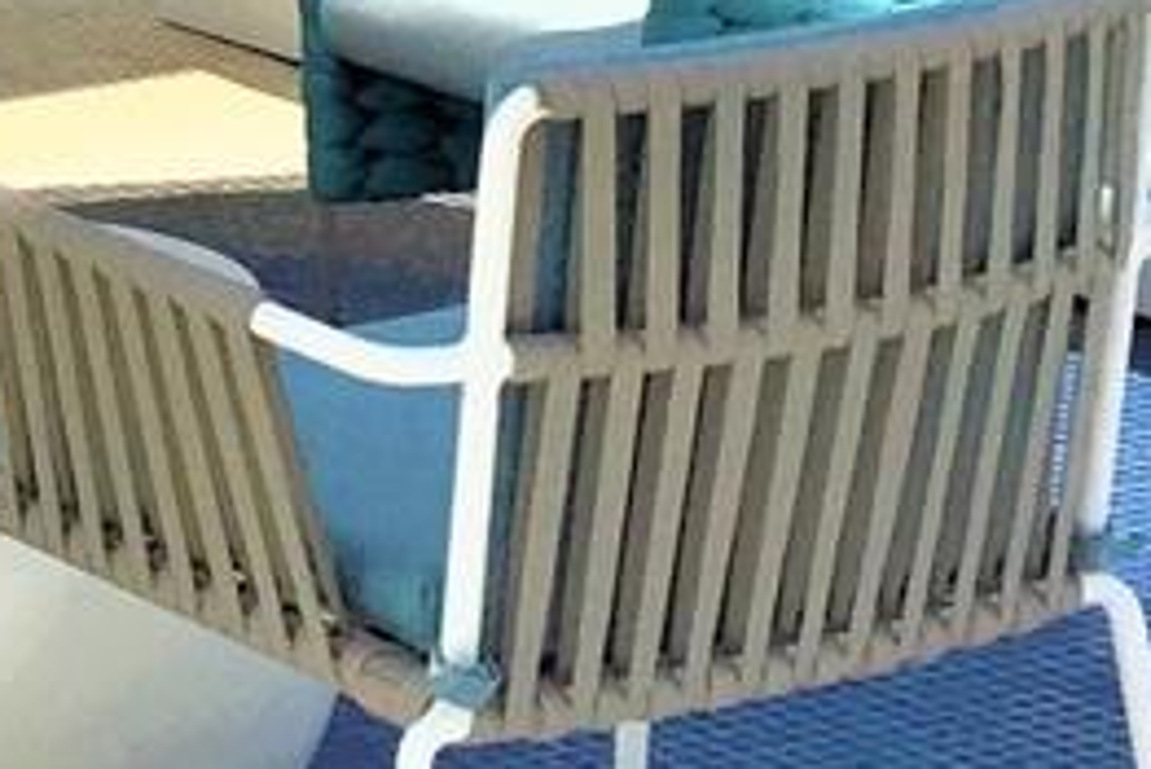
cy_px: -1182
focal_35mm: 184
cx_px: -760
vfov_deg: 7.0
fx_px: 5886
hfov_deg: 10.6
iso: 32
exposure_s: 1/6623
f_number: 2.2
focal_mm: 4.15
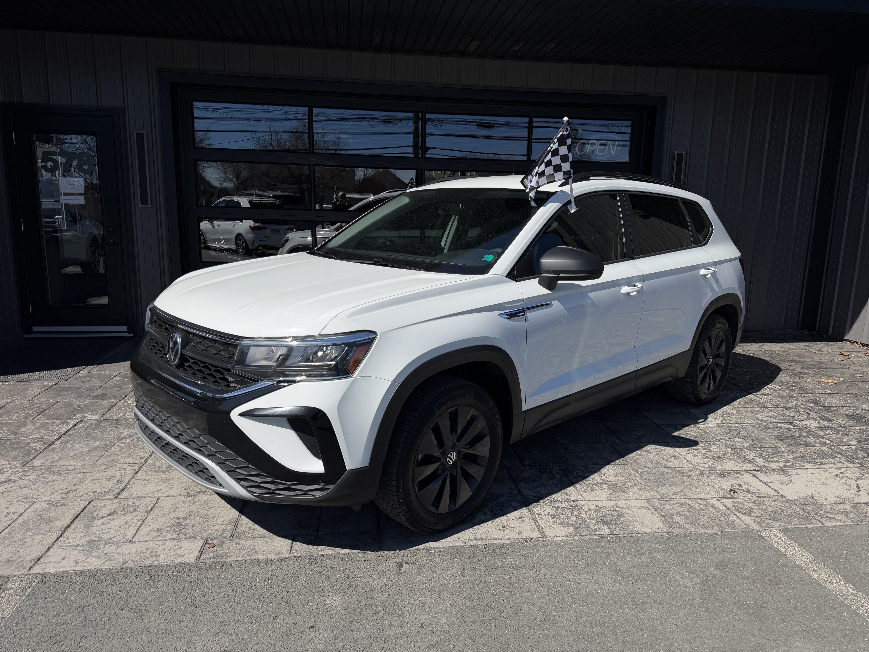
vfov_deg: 56.8
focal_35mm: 24
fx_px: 602
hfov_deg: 71.6
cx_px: 434
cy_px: 326
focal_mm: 6.76
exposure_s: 1/8130
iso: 80
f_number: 1.78
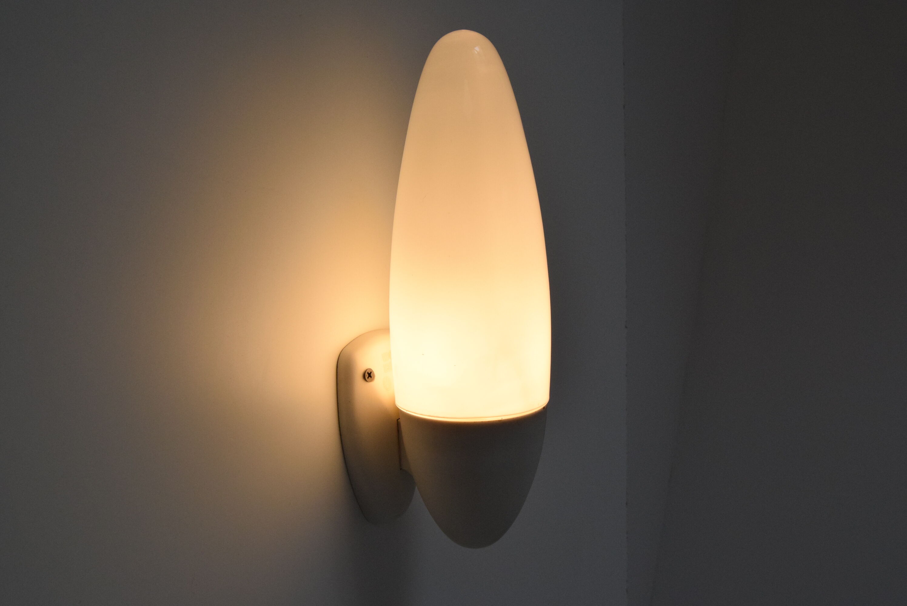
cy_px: 303
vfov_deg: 34.3
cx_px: 454
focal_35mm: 39
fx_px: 983
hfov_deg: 49.5
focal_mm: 26
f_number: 11
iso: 1600
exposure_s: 1/500
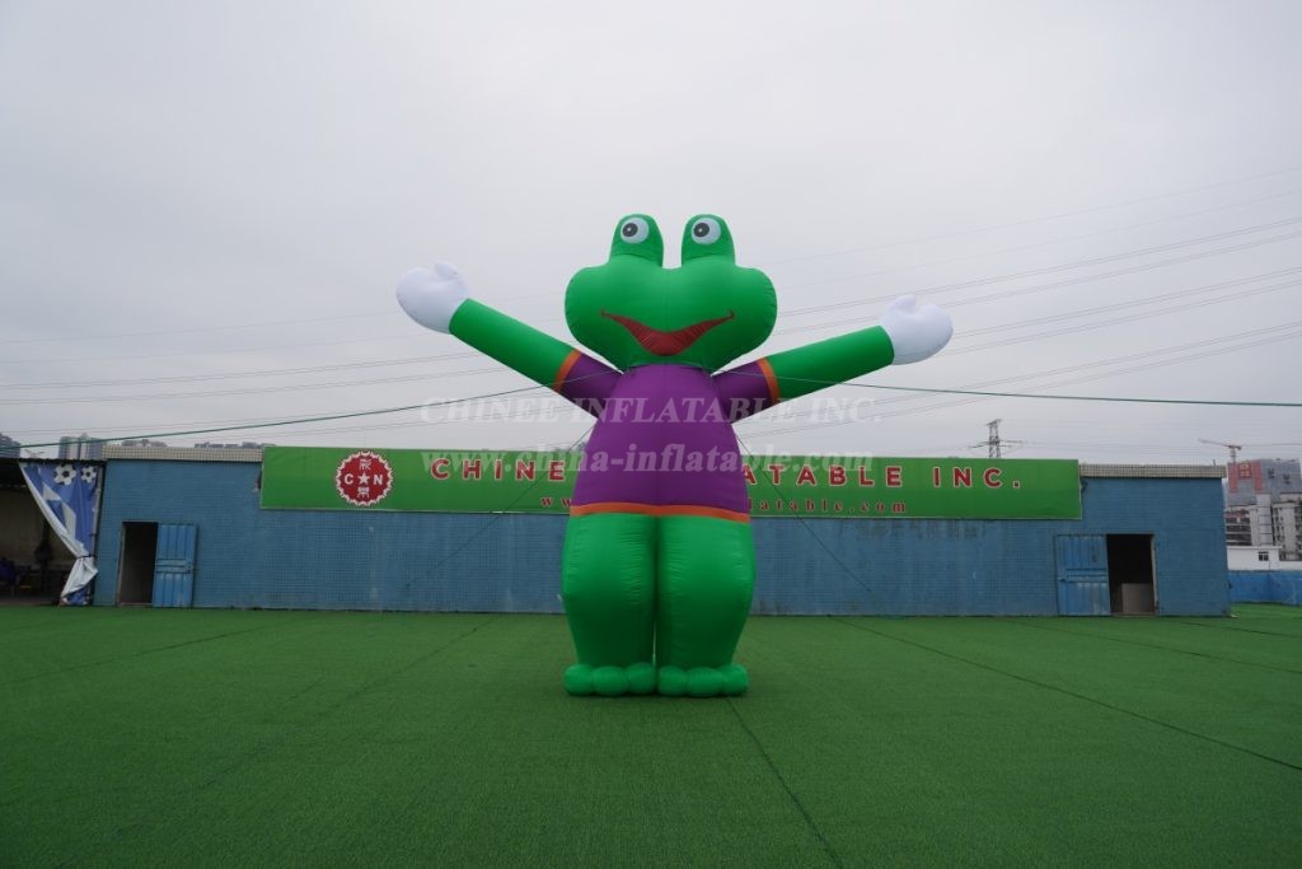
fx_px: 868
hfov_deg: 73.7
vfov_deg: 53.1
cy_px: 434
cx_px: 651
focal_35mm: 24
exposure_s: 1/160
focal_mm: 16
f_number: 8
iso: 100
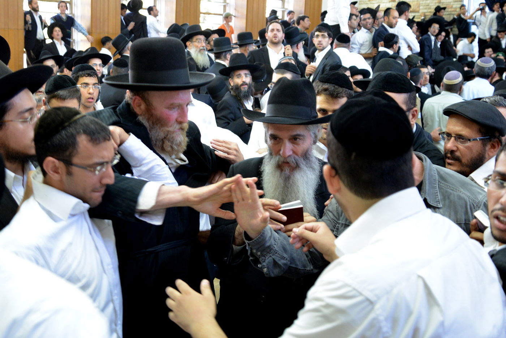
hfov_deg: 60.3
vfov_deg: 42.3
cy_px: 169
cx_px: 253
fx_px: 436
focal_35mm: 31
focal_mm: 31
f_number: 4
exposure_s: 1/80
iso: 1600
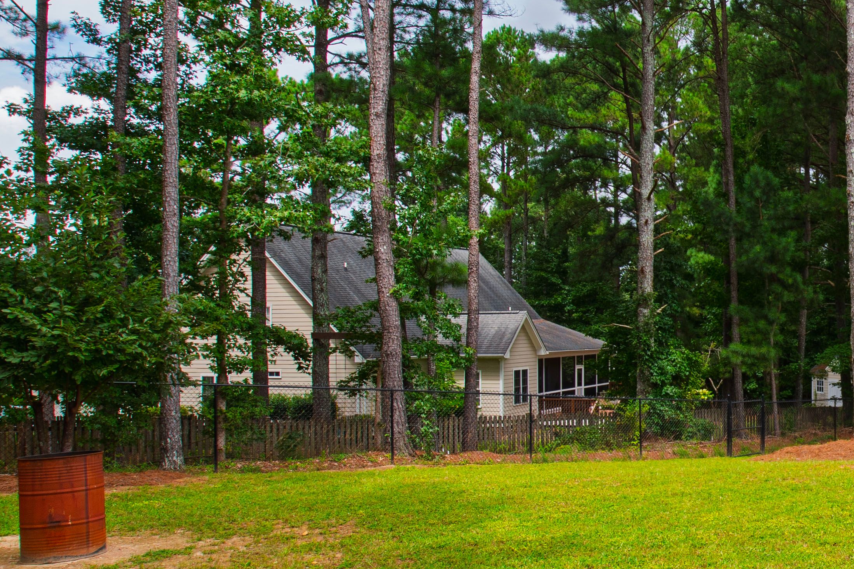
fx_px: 901
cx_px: 870
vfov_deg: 35.0
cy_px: 308
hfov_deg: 43.0
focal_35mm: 38
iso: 100
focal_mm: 10
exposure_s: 1/125
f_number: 8
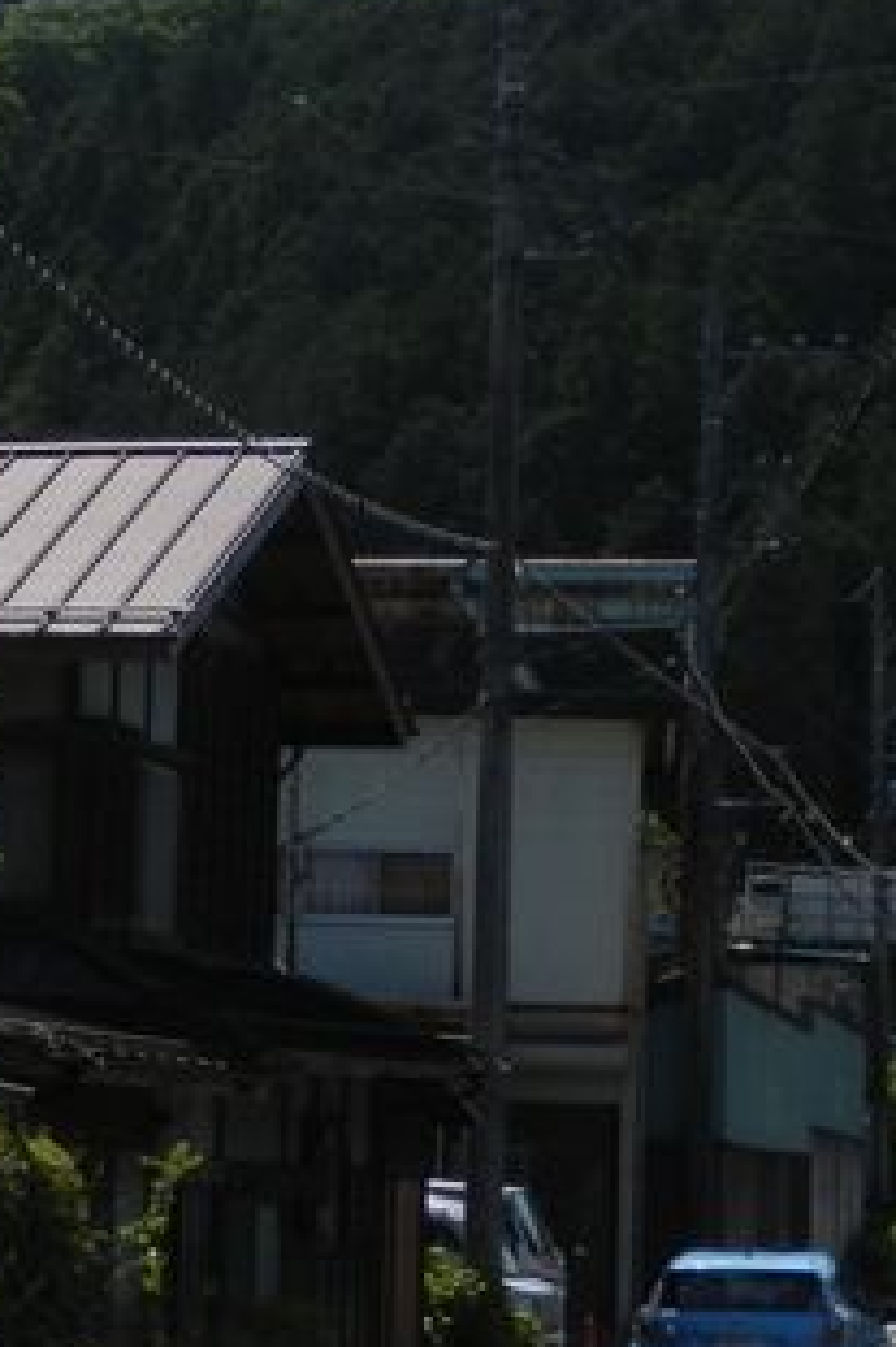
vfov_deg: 15.7
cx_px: -342
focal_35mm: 131
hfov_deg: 10.2
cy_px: 758
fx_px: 4896
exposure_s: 1/125
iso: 80
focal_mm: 8.9
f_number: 11.2
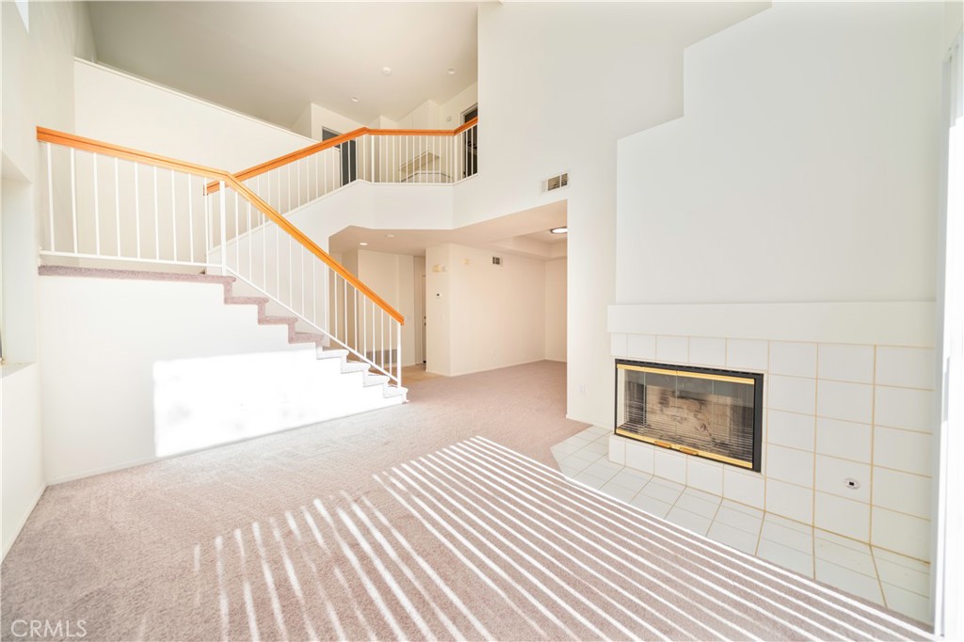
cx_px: 482
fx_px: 321
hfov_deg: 112.6
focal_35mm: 12
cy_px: 321
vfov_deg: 90.0
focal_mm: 12
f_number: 4
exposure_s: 1/160
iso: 100
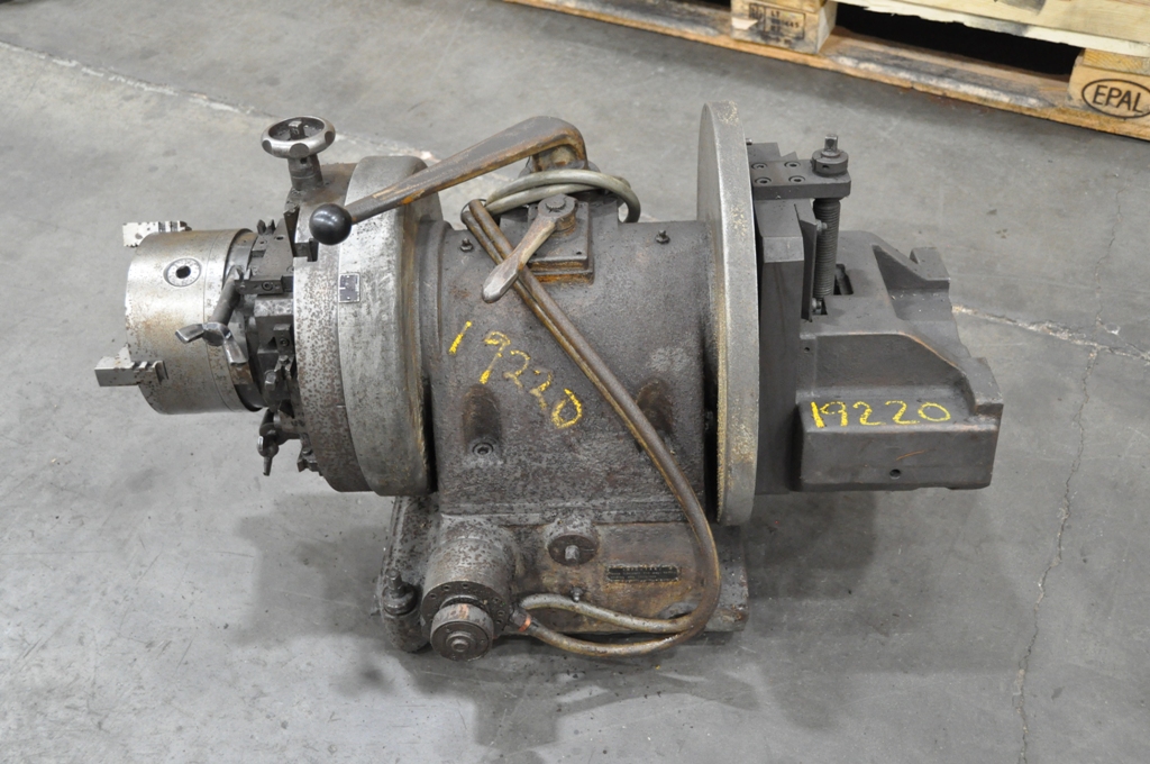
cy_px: 382
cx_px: 575
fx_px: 1244
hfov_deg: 49.6
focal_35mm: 39
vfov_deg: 34.1
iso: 2800
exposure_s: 1/30
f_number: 3.8
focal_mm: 26
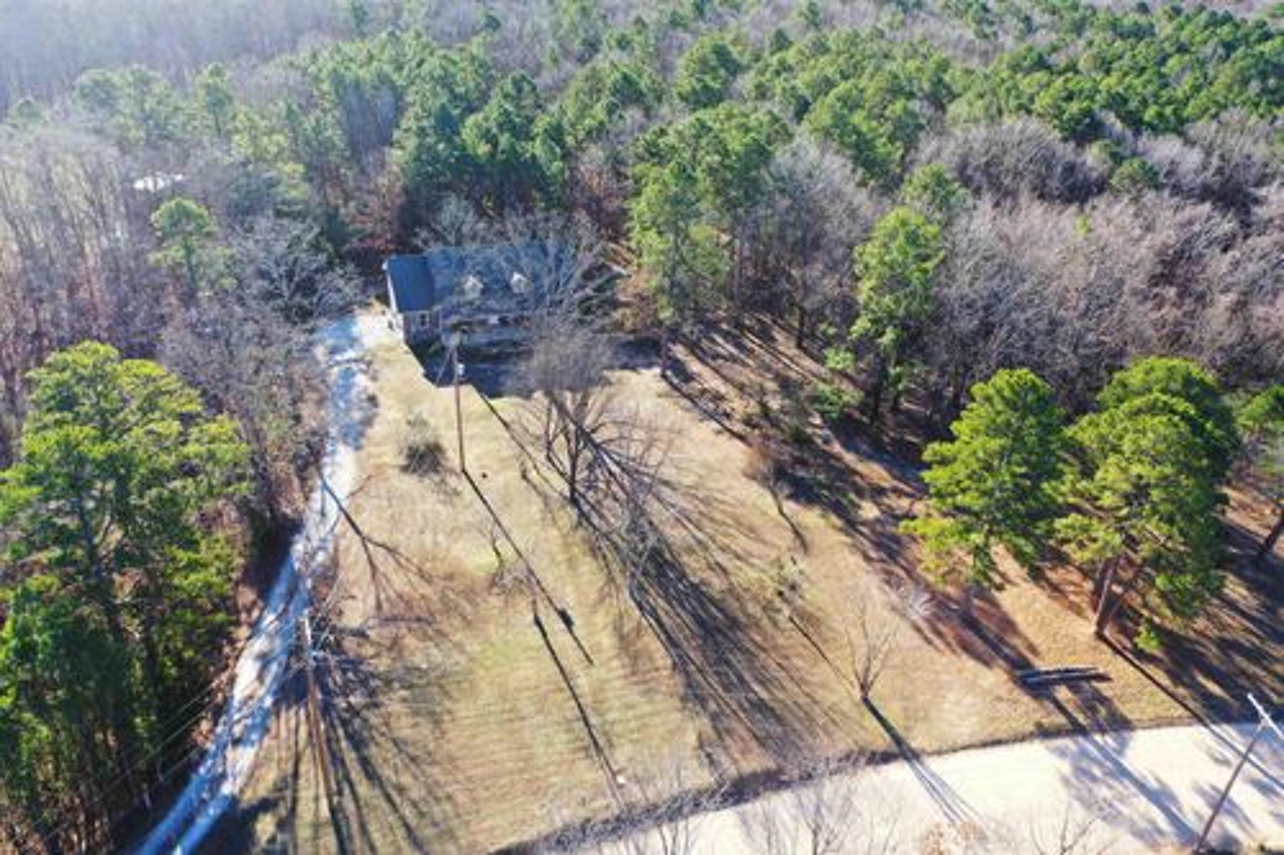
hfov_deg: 65.5
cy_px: 428
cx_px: 642
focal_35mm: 28
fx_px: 998
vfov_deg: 46.4
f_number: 2.8
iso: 100
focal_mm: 10.26
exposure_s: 1/320
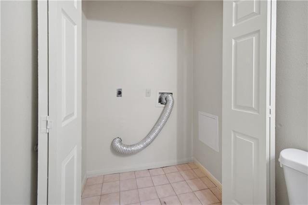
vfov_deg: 77.3
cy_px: 102
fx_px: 128
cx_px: 154
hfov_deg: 100.4
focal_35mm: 15
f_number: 5
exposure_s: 1/40
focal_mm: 10
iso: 1600
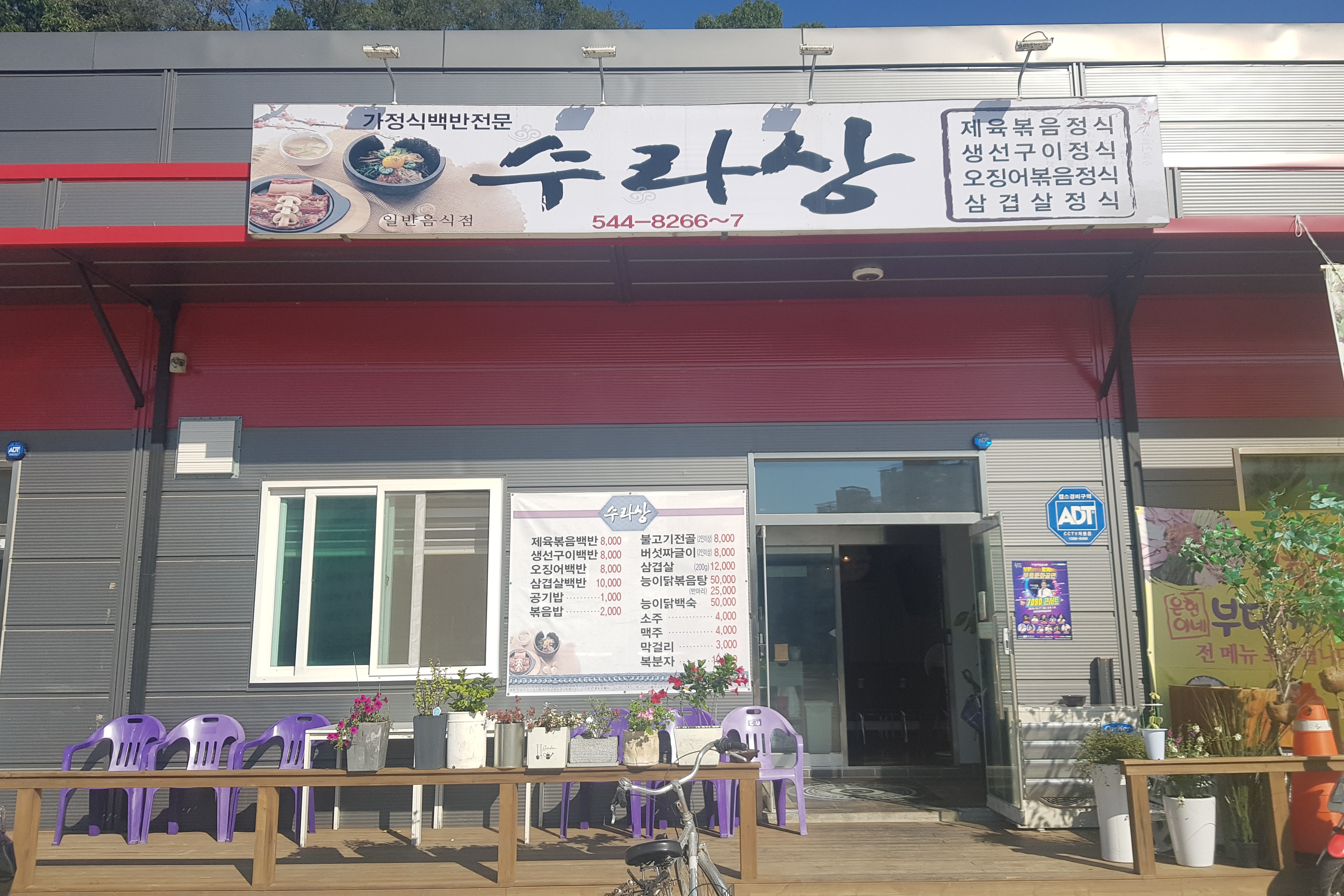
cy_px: 457
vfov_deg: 46.4
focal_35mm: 28
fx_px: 1045
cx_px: 694
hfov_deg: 65.5
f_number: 1.7
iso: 40
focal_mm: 4.3
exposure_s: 1/2664
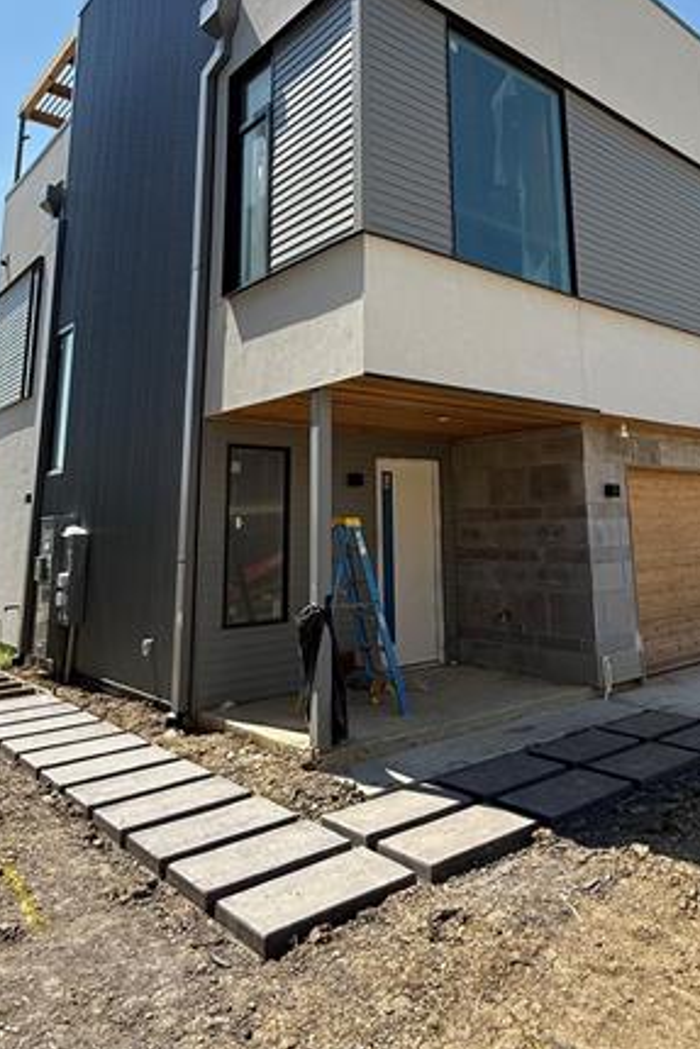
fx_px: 758
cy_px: 368
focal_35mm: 26
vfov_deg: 67.9
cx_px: 405
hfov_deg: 49.4
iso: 50
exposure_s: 1/853
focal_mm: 2.22
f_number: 2.2
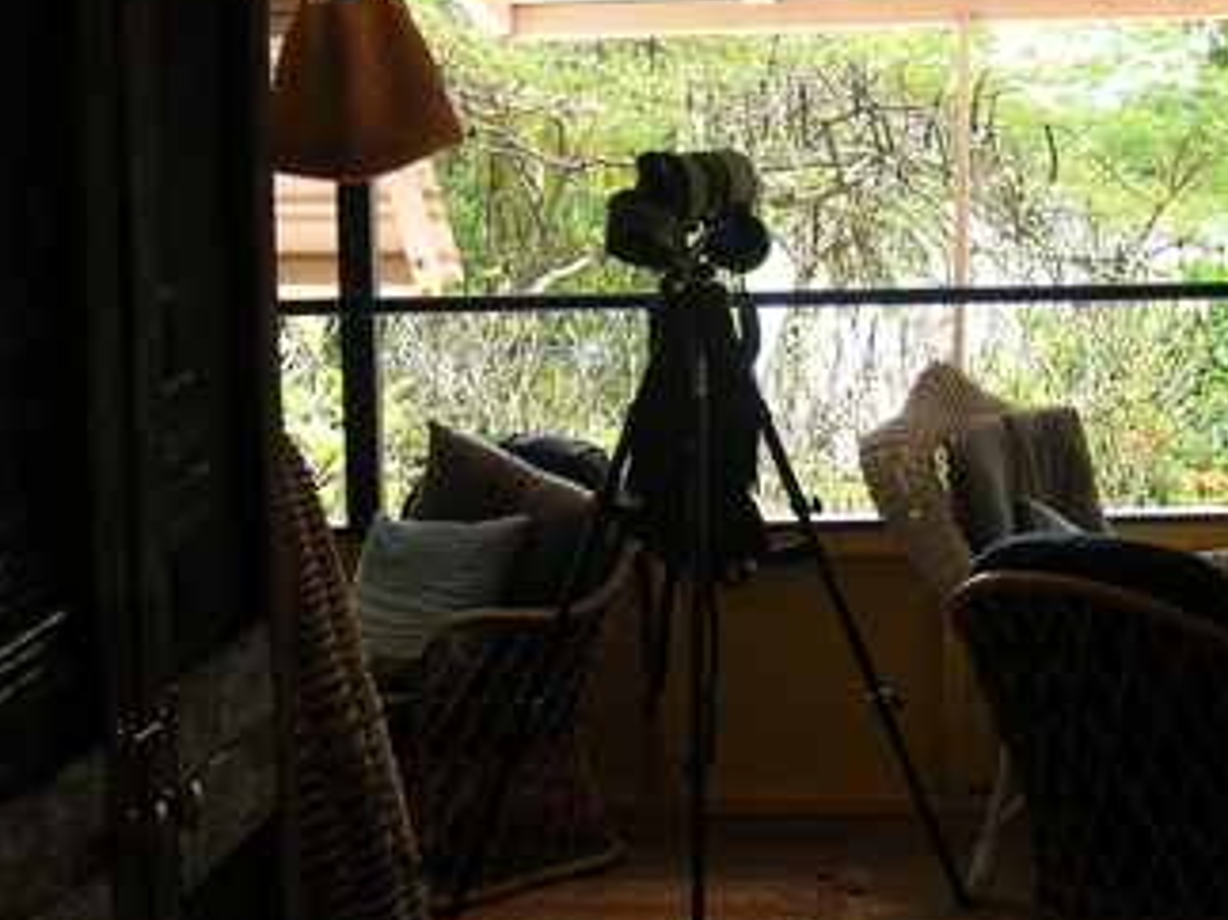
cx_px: 1087
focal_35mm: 71
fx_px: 2518
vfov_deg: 20.6
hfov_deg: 26.6
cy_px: 304
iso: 50
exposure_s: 1/155
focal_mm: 6
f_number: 2.7
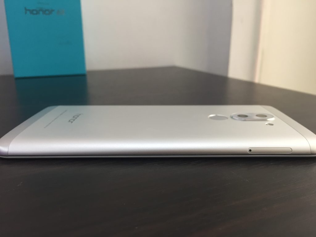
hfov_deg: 61.7
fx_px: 265
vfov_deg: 48.2
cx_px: 158
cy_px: 118
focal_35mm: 29
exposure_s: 1/33
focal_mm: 4.15
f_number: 2.2
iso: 100
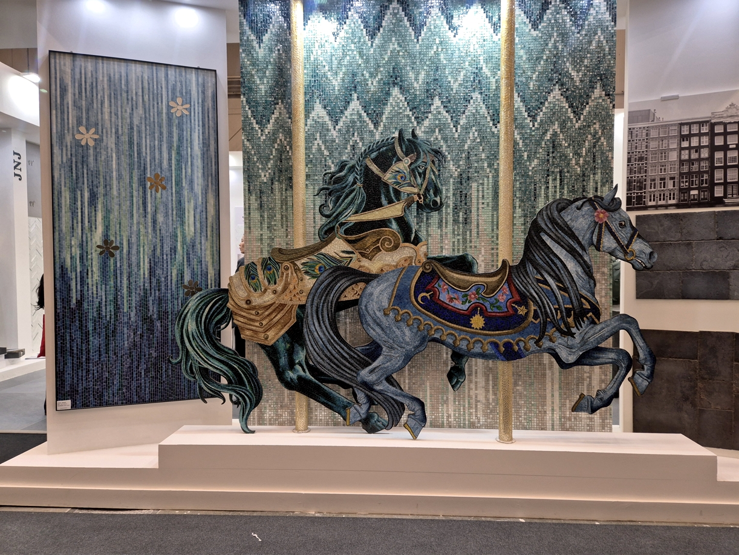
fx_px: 491
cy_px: 278
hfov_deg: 73.9
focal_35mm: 23
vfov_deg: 58.9
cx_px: 370
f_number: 1.8
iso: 64
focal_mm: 5.4
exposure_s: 1/100
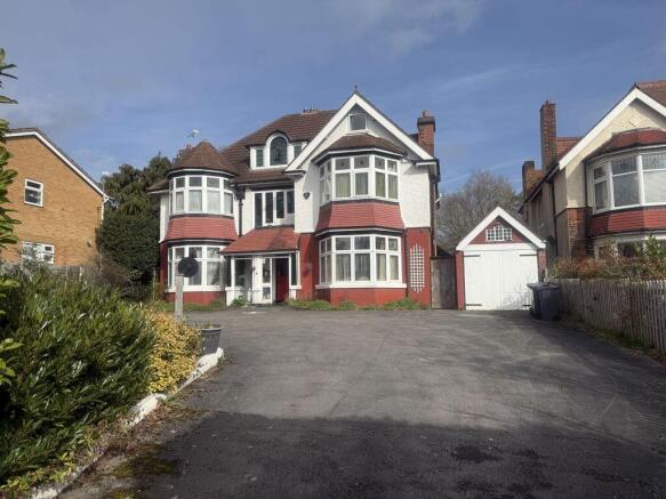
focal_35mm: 24
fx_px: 462
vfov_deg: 56.8
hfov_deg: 71.6
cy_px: 250
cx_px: 333
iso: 80
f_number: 1.78
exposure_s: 1/6711
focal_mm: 6.76
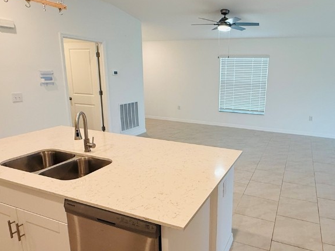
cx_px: 213
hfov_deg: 68.1
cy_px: 124
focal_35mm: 25
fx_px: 242
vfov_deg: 54.9
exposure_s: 1/120
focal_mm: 2.22
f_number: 2.2
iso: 200
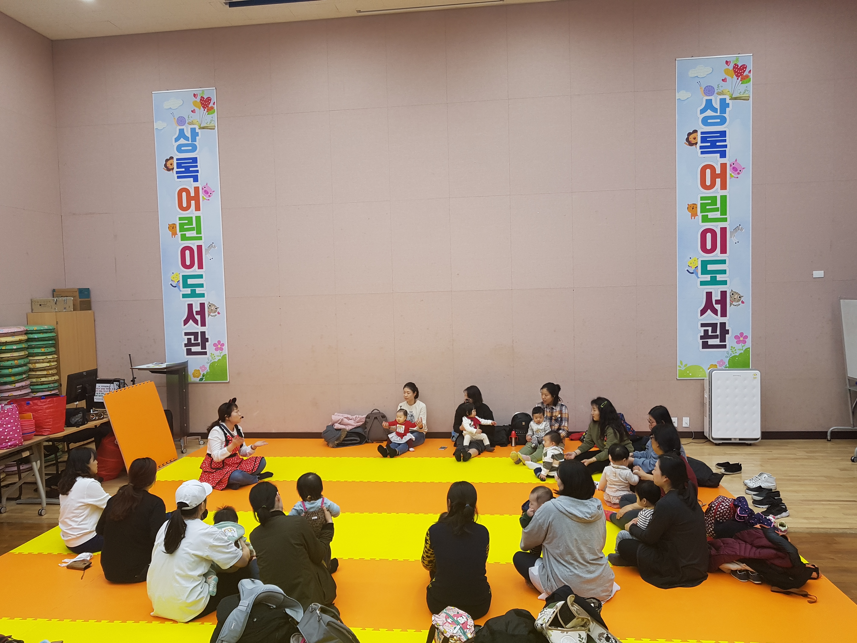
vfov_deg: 53.1
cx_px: 428
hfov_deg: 67.3
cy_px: 322
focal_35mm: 26
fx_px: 644
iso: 64
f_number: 1.7
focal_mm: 4.2
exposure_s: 1/60
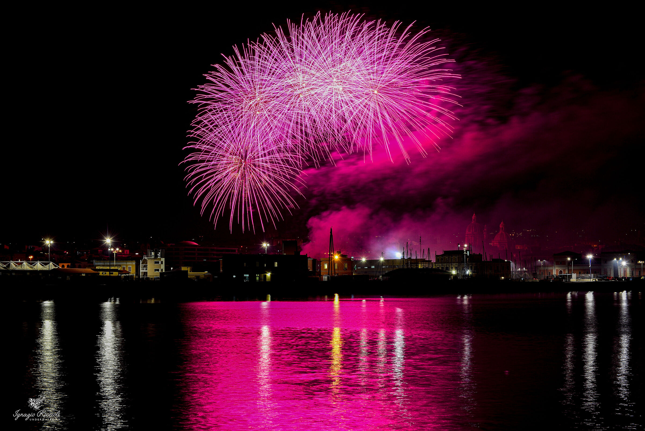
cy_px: 216
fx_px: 1255
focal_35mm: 70
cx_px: 322
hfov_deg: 28.8
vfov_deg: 19.5
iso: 200
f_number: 11
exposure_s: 2
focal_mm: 70
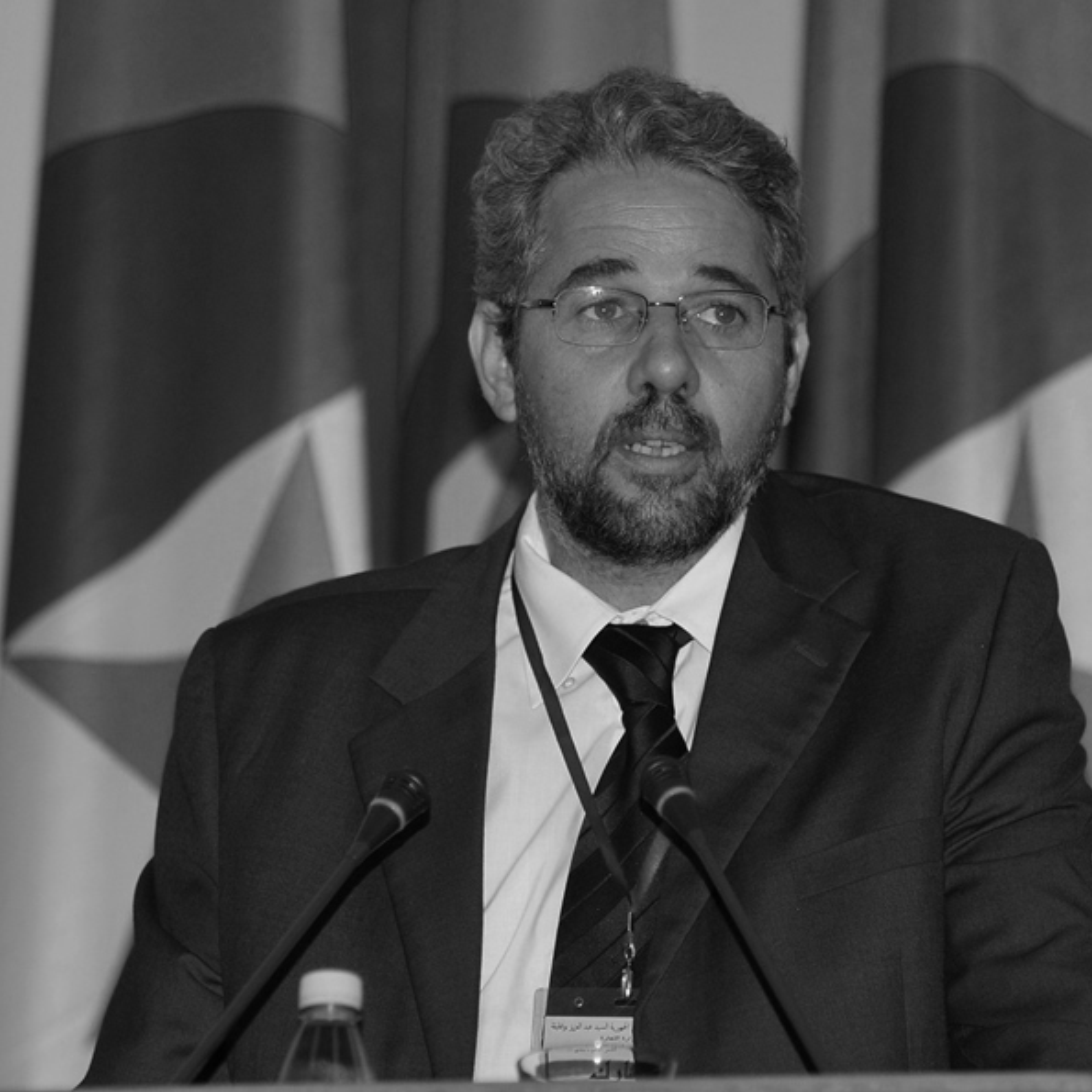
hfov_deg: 5.9
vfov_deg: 5.9
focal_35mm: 299
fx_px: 10659
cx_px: 576
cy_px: 547
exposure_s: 1/250
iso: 400
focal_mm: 155
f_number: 4
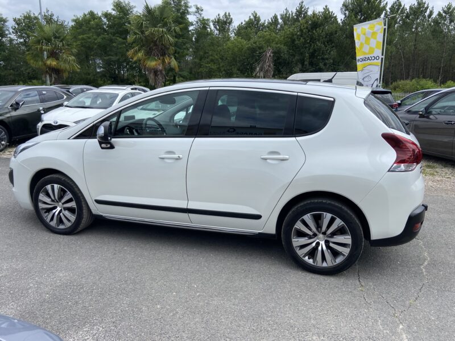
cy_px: 170
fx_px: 342
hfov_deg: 67.3
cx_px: 228
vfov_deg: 53.1
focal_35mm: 26
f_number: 1.8
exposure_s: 1/1779
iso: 32
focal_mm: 4.25
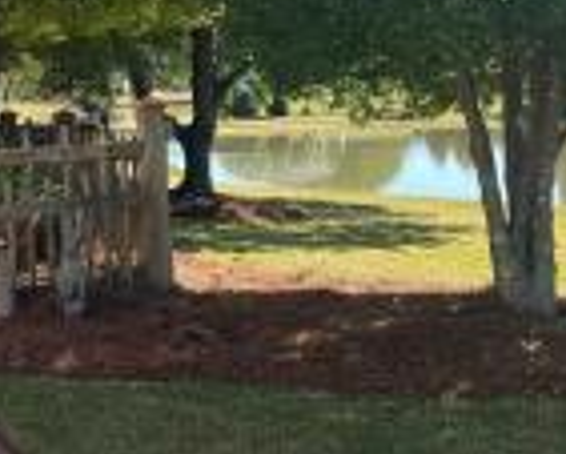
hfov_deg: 25.7
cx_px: 72
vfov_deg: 21.2
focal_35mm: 72
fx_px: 1207
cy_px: 161
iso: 50
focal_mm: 5.1
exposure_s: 1/1294
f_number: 1.6
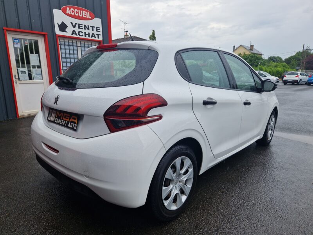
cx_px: 156
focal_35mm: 23
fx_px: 208
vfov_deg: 58.9
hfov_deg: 73.9
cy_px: 118
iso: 50
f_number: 1.8
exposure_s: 1/564
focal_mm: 5.4
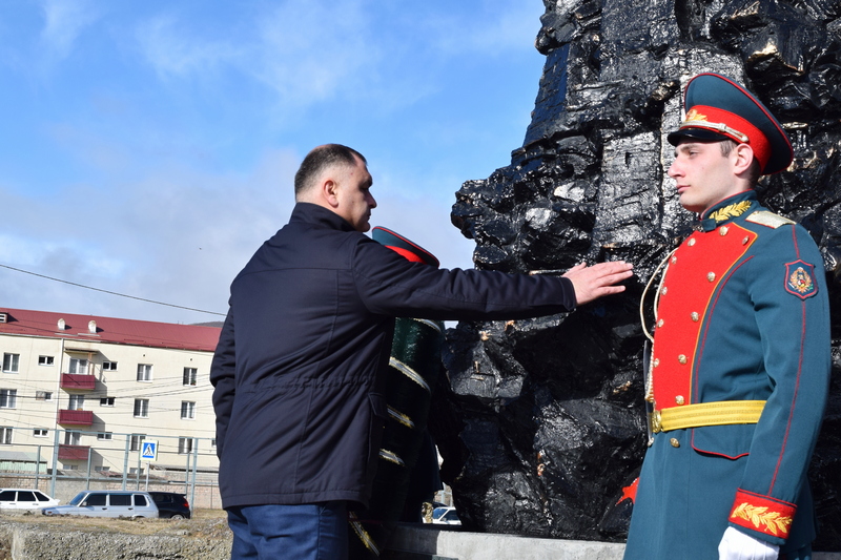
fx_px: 1121
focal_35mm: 48
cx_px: 420
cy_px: 280
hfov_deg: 41.1
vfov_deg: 28.1
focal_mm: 32
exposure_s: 1/400
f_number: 10
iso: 200
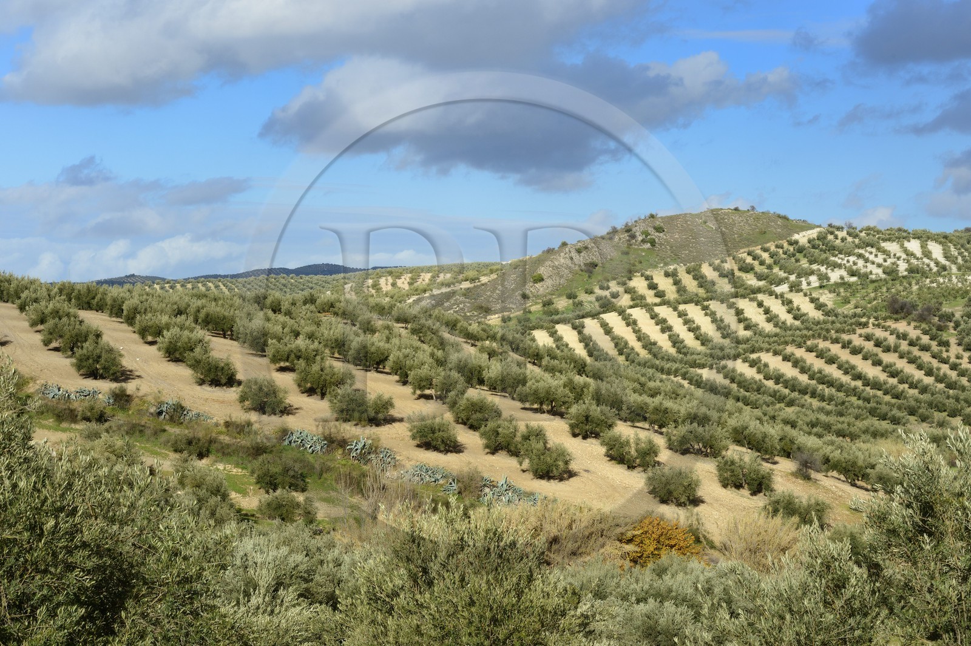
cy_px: 323
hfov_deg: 23.9
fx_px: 2291
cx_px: 486
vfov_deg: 16.0
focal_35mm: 85
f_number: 14
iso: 400
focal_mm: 85
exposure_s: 1/320
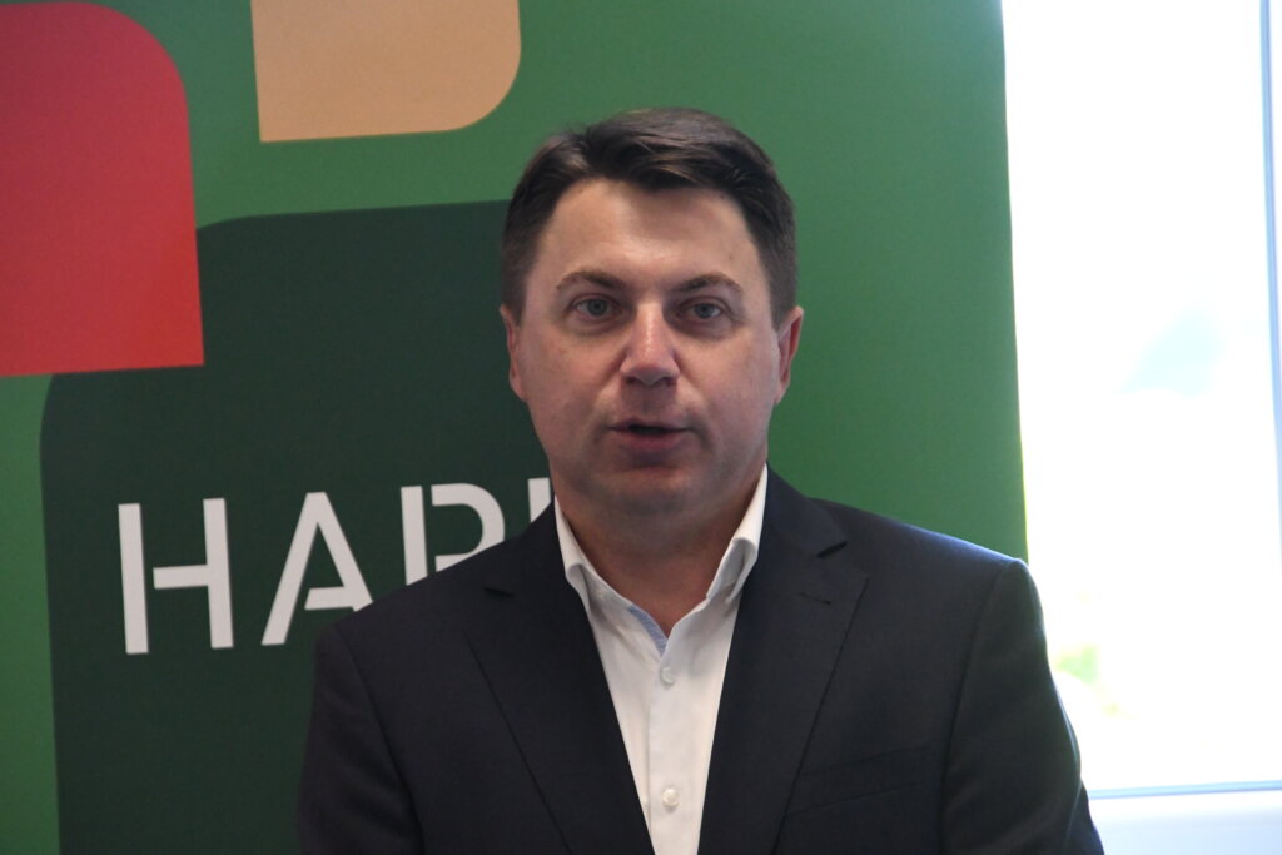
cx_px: 641
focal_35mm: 277
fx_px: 9865
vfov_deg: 5.0
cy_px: 428
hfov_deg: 7.4
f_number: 5.6
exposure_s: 1/400
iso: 8000
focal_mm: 185
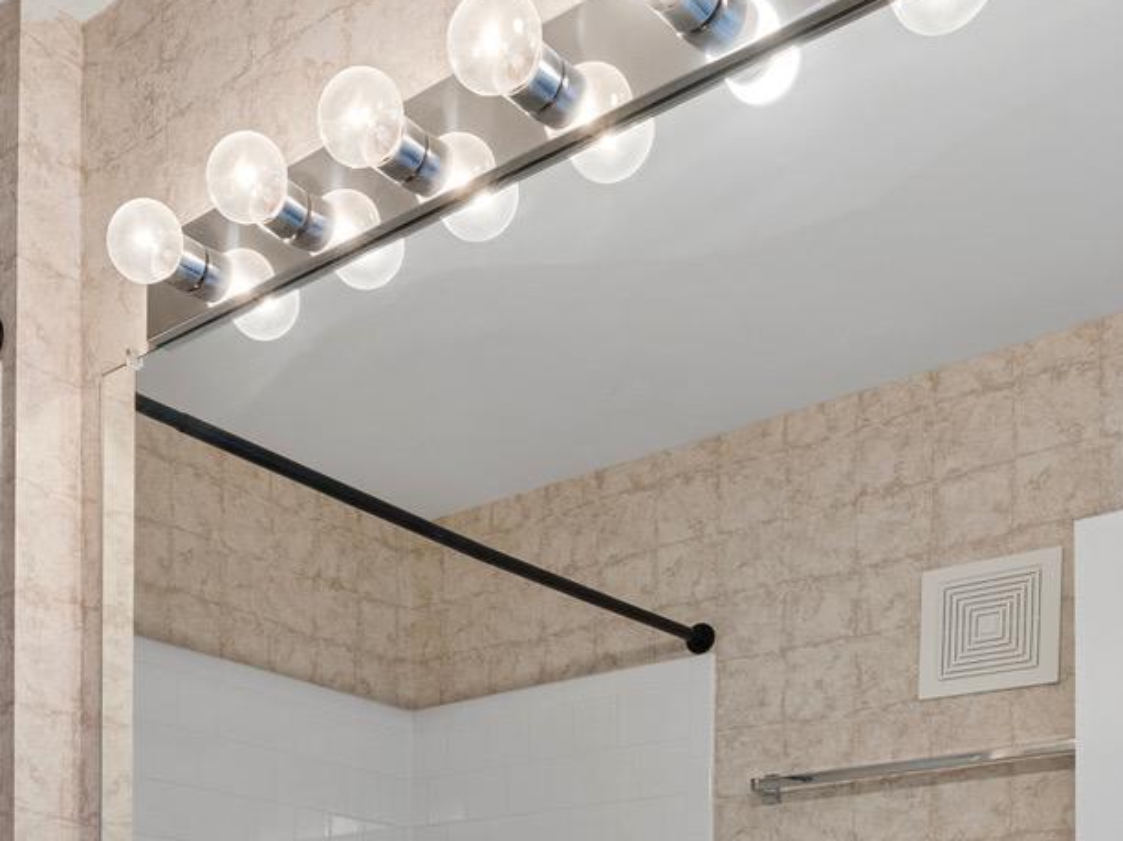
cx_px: 293
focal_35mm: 47
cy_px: 1036
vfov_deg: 26.9
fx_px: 1522
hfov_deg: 39.5
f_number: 11
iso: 320
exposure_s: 1/4
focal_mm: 14.6
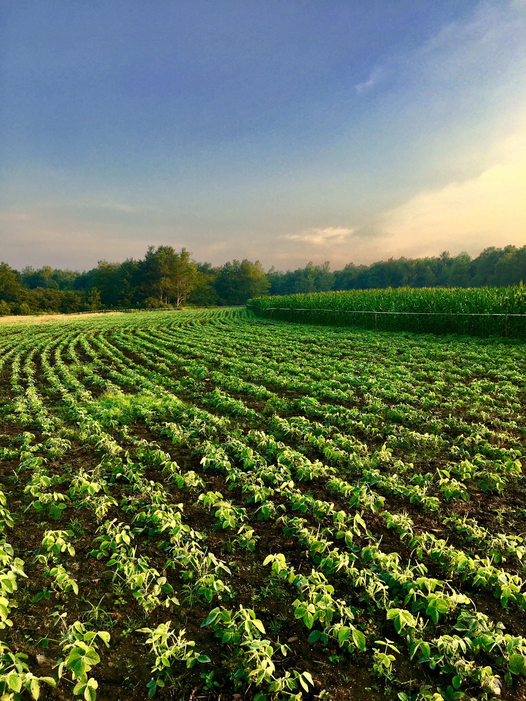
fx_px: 588
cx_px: 263
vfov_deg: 61.7
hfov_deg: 48.2
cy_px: 350
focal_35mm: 29
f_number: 2.2
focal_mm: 4.15
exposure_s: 1/308
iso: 25
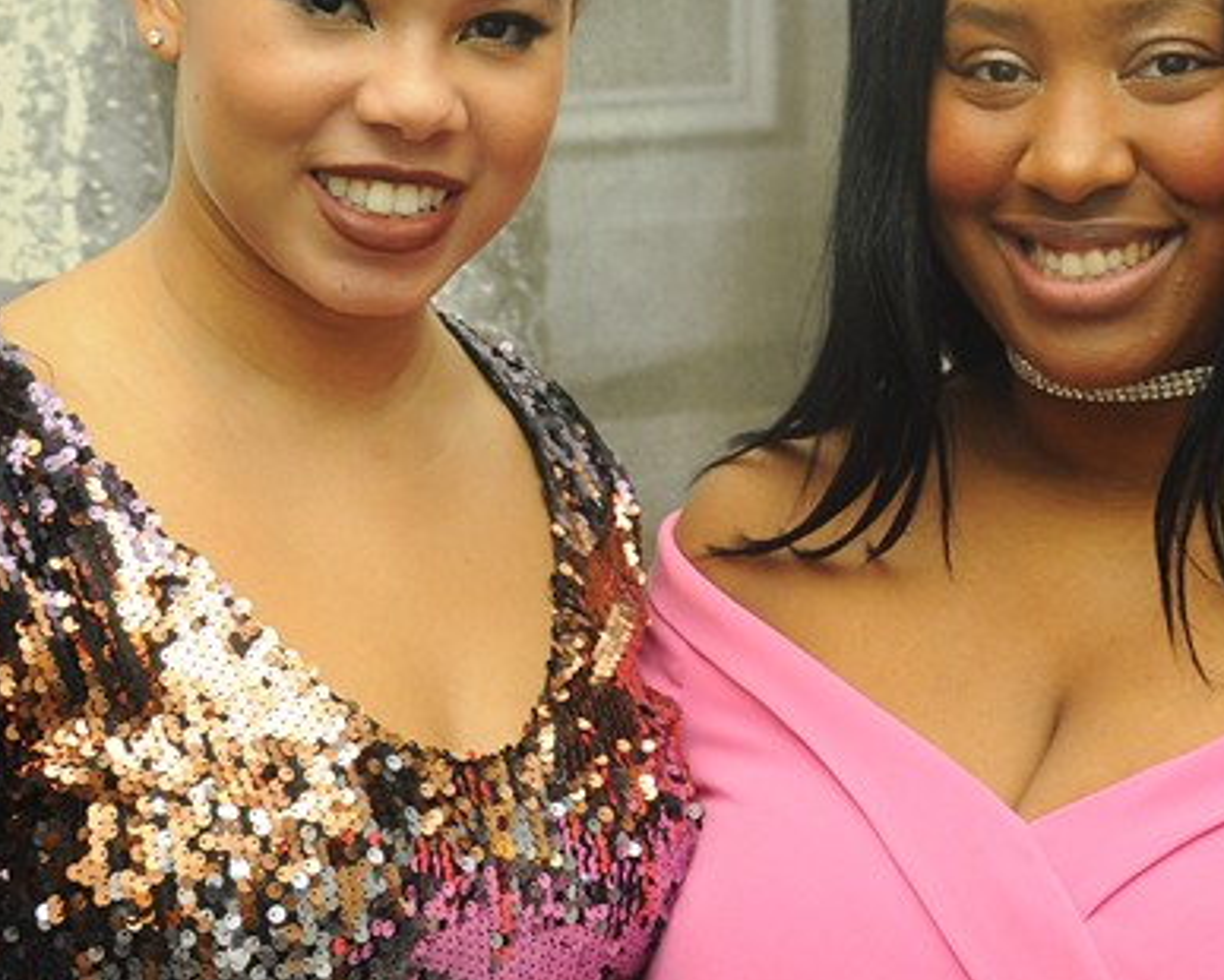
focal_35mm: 109
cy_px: 310
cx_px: 705
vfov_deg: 14.1
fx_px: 3951
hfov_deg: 17.6
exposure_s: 1/50
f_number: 4.2
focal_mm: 30
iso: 400
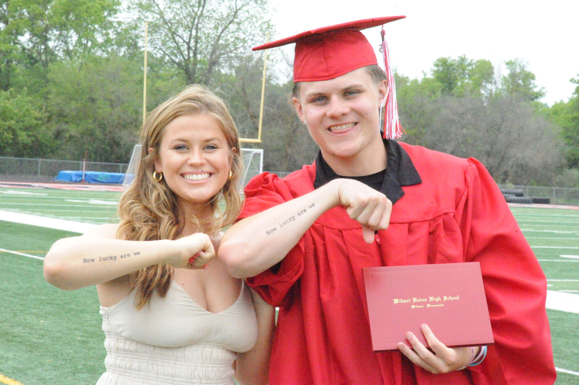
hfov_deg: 20.8
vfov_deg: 13.9
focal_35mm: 98
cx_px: 290
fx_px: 1575
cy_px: 192
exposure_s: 1/2000
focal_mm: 98
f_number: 25
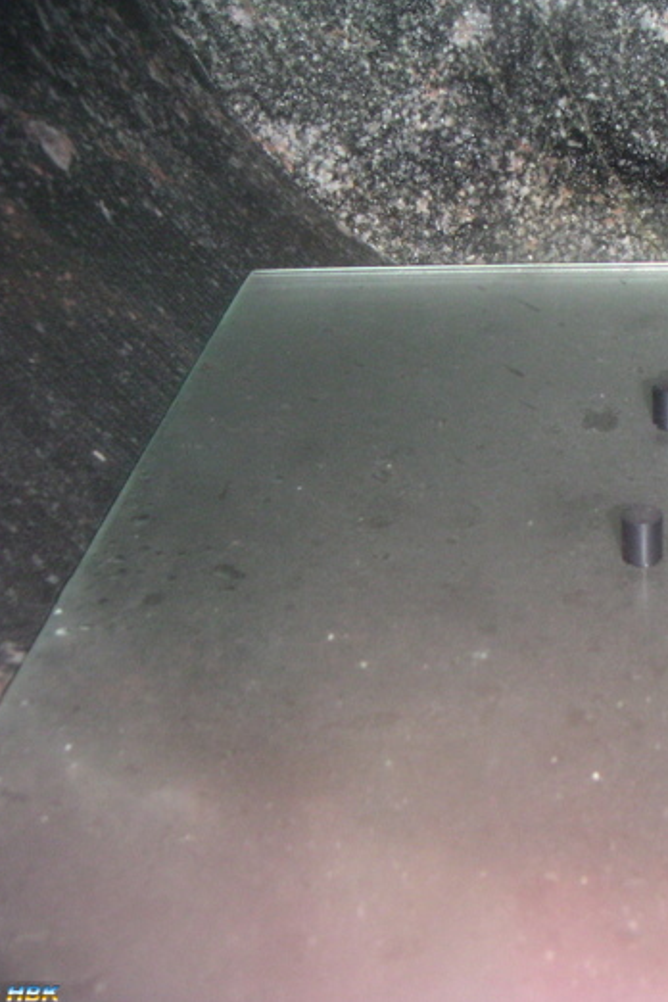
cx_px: 645
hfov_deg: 24.5
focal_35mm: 53
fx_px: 1475
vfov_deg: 37.5
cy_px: 502
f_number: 2.8
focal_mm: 6
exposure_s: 1/50
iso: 160
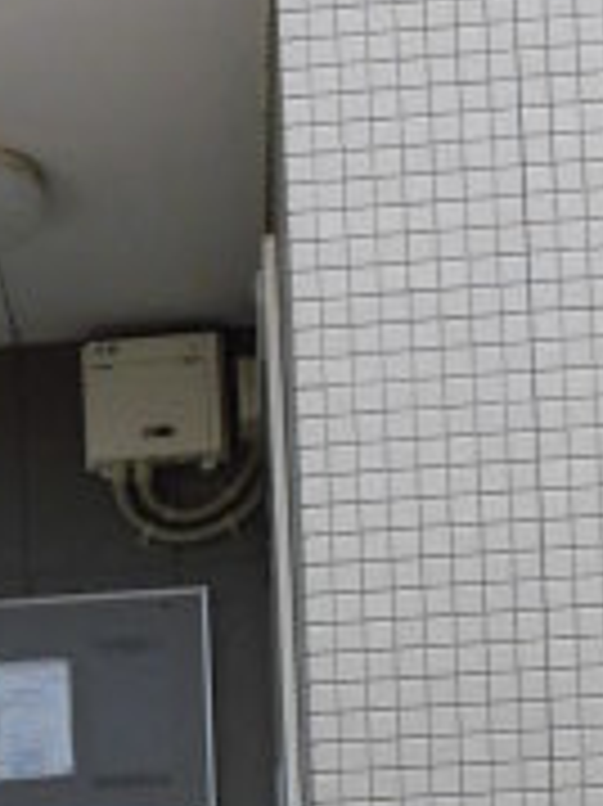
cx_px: 4
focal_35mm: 86
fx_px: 2000
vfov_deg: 19.2
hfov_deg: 16.8
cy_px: 1297
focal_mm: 4.3
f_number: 3.1
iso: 100
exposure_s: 1/800
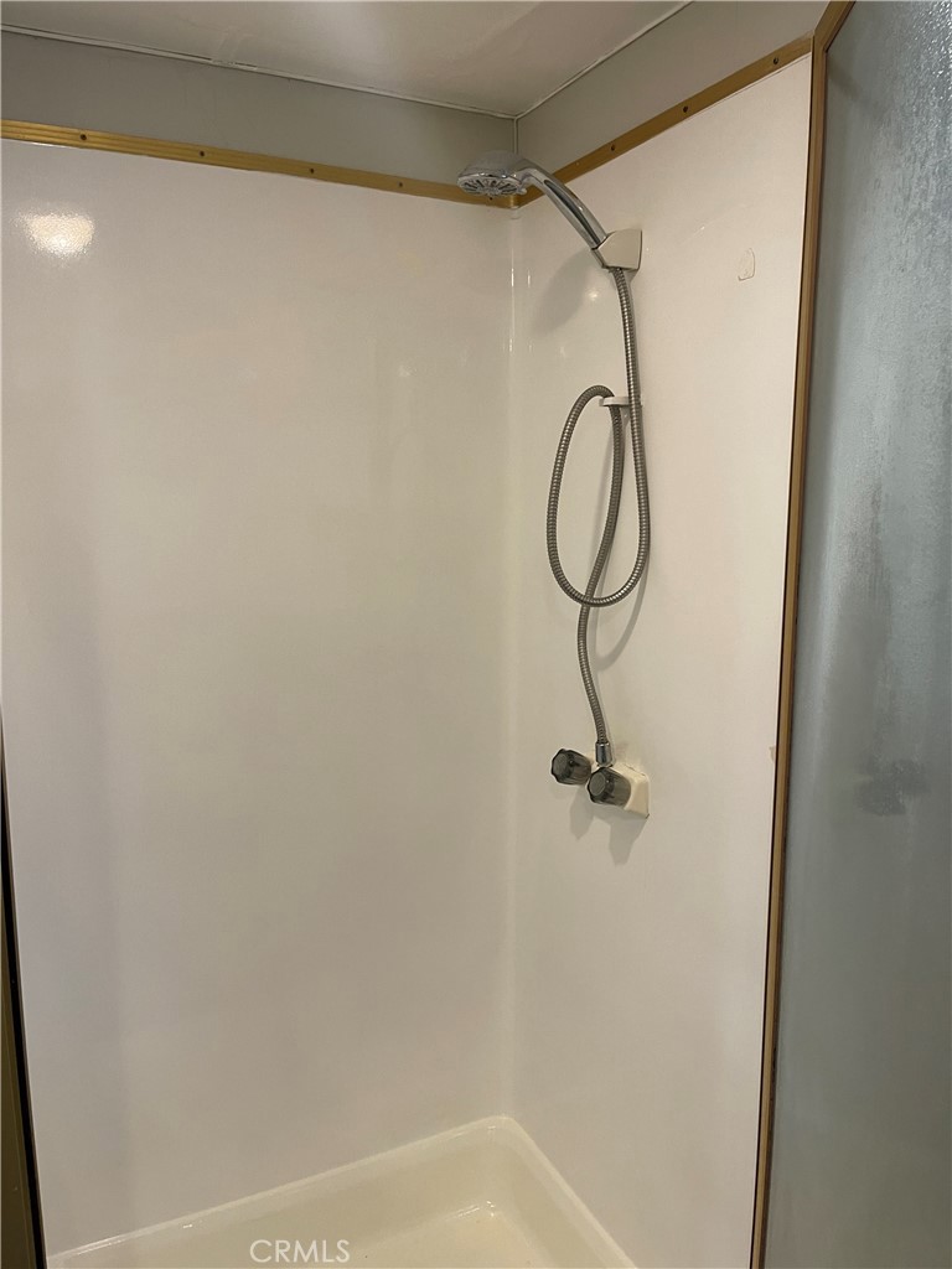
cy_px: 634
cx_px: 476
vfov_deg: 69.4
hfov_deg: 54.9
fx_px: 917
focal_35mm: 25
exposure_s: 1/60
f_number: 1.6
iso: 125
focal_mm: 5.1
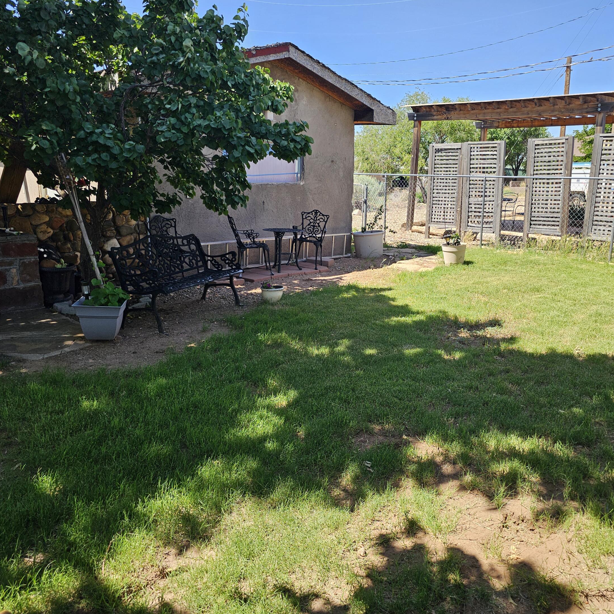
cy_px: 306
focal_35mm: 28
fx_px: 562
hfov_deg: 57.1
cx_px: 353
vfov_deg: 57.3
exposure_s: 1/305
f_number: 1.7
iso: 10
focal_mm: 6.3
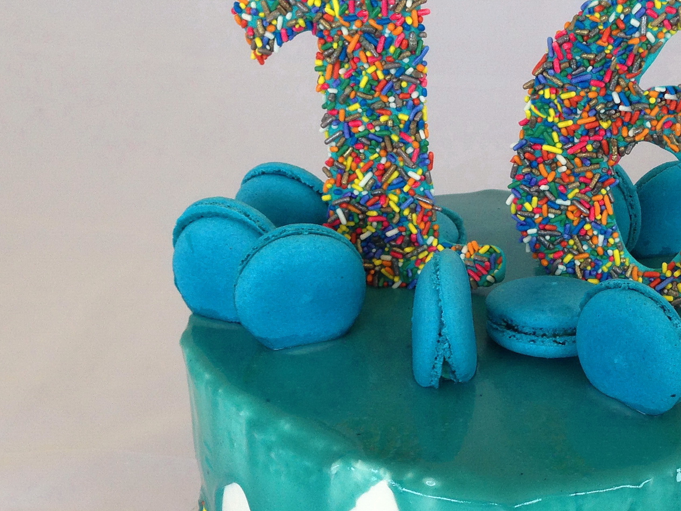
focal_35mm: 62
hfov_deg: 30.7
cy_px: 387
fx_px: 1220
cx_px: 500
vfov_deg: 23.4
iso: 64
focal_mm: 4.12
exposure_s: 1/120
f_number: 2.4
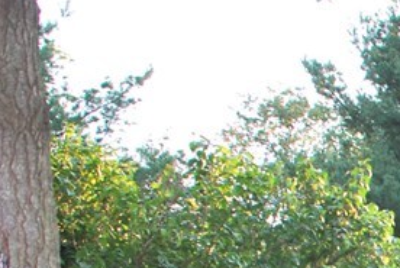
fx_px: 1180
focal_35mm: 106
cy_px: 466
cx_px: 729
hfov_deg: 16.1
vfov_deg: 12.0
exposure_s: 1/100
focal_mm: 18
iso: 200
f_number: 3.5
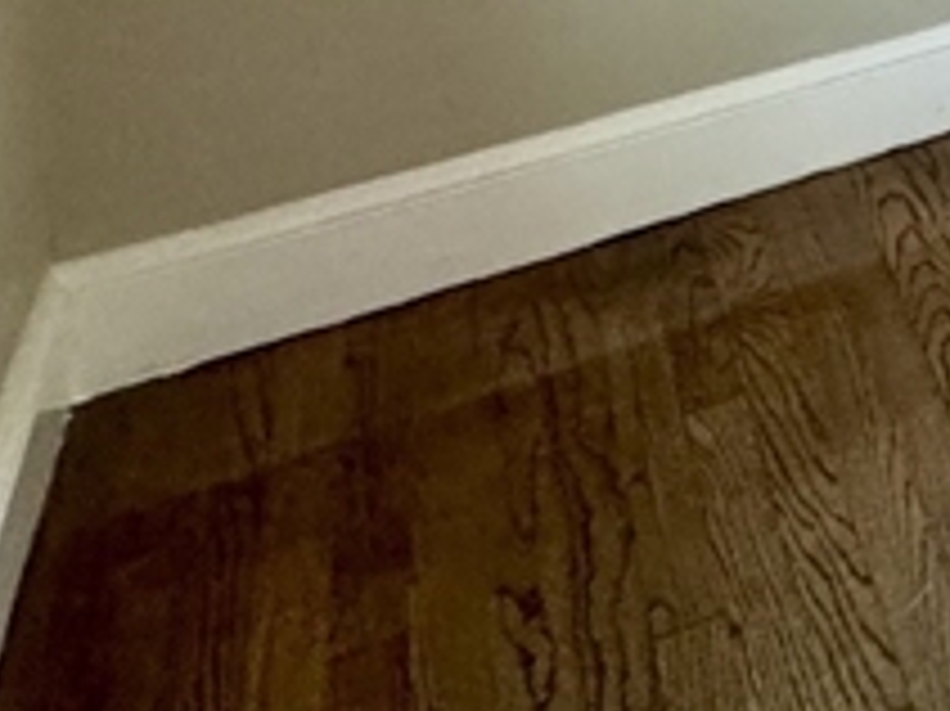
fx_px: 1865
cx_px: 2256
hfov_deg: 15.4
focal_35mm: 68
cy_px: -783
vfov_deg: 15.9
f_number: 2.2
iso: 250
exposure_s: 1/120
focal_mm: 2.22
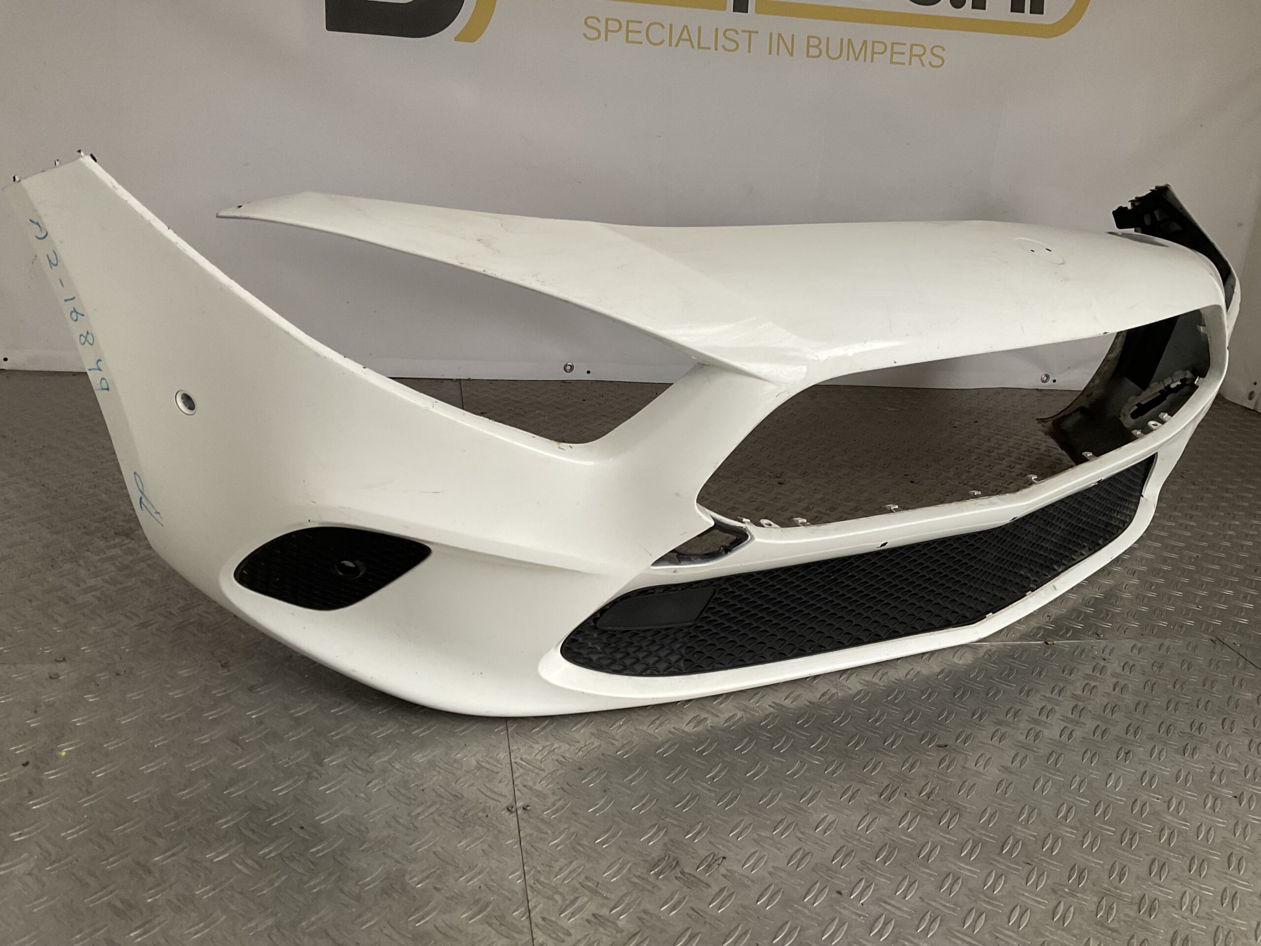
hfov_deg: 61.7
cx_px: 630
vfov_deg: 48.2
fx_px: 1056
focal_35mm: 29
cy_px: 473
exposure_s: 1/50
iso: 50
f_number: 1.8
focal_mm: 3
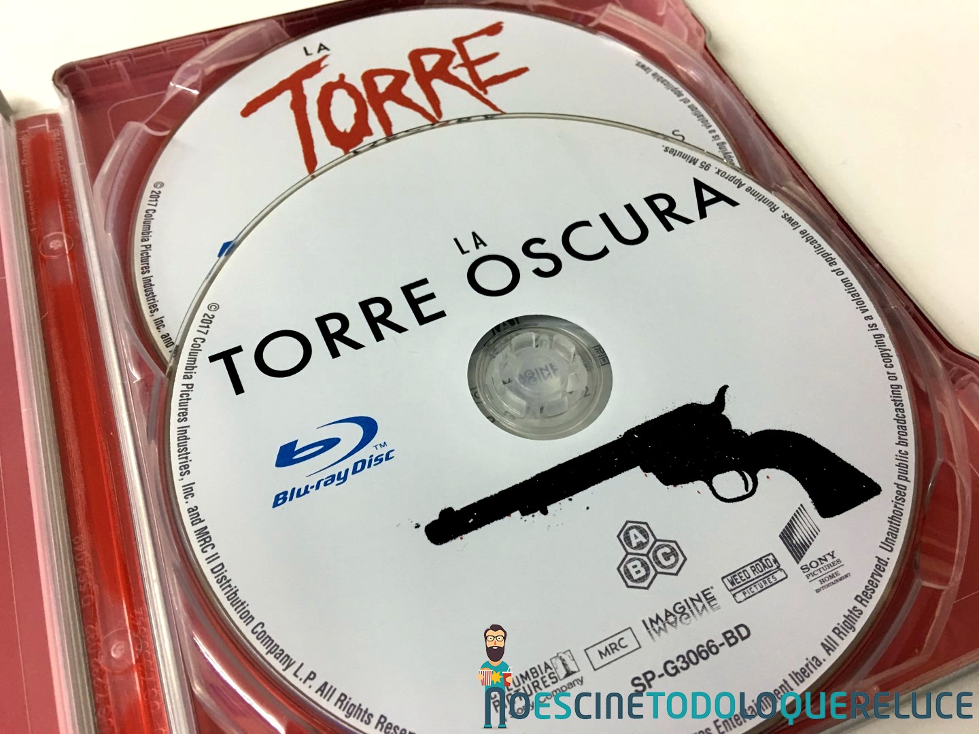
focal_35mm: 29
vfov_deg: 48.2
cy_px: 367
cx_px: 490
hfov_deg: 61.7
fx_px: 820
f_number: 2.2
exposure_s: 1/17
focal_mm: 4.15
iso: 64
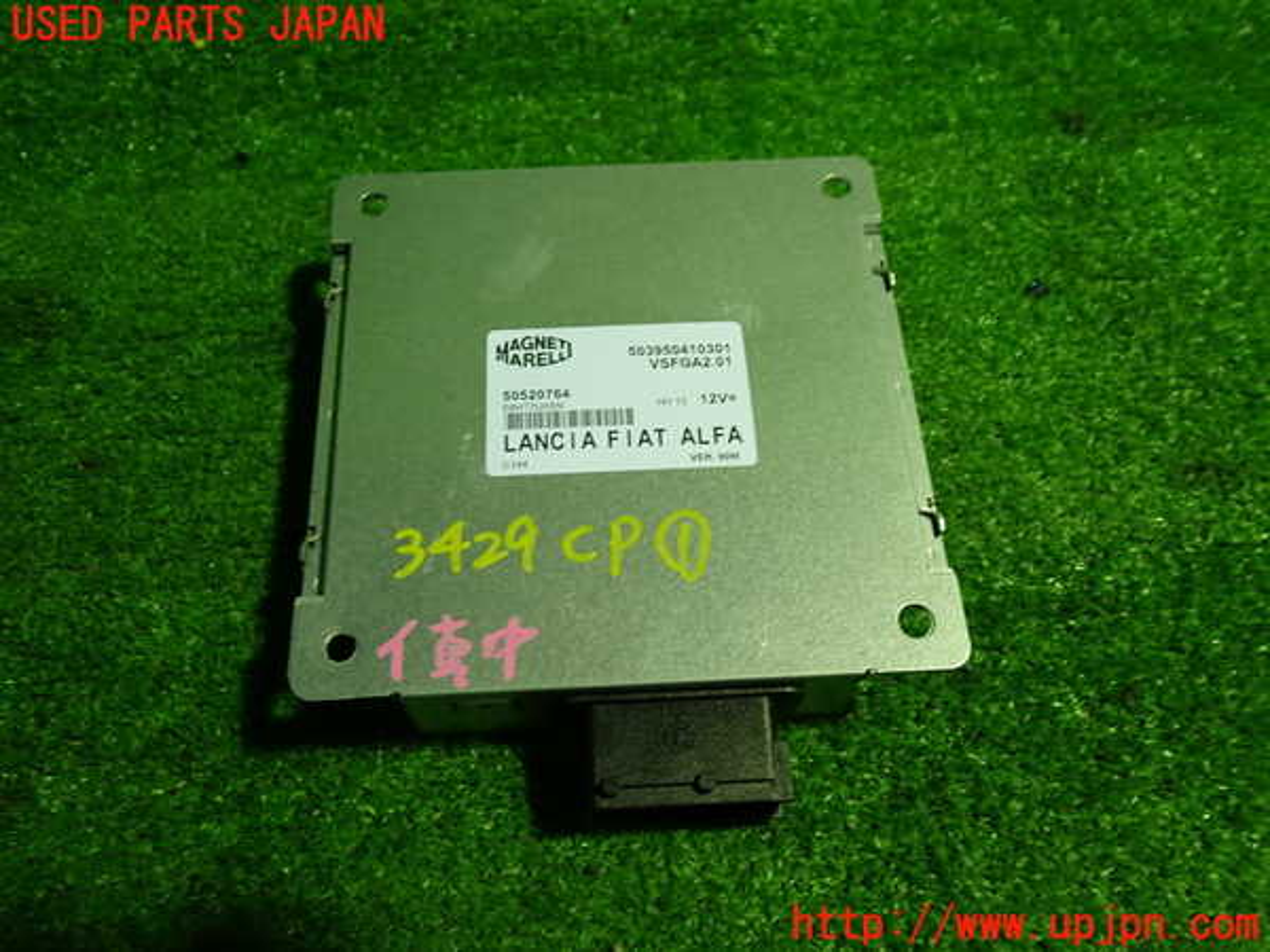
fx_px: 1101
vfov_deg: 46.8
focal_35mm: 30
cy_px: 476
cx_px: 635
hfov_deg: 60.0
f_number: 2.3
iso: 200
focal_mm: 5.4
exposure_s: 1/50
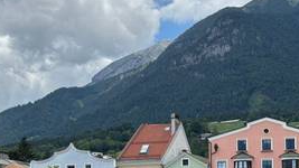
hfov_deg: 22.4
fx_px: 745
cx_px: 59
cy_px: 176
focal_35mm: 94
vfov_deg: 12.7
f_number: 1.78
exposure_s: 1/4049
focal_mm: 6.76
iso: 64
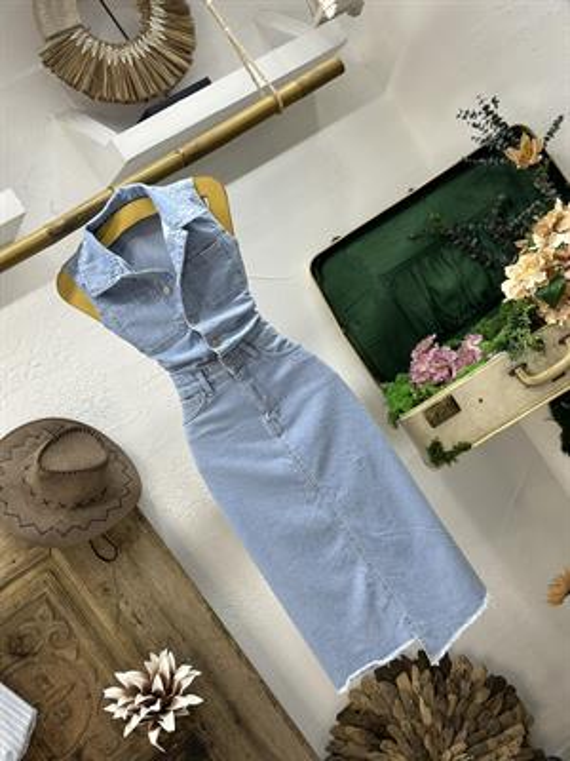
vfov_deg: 39.7
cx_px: 285
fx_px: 1054
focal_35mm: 48
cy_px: 380
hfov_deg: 30.3
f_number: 1.78
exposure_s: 1/100
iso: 80
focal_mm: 6.86
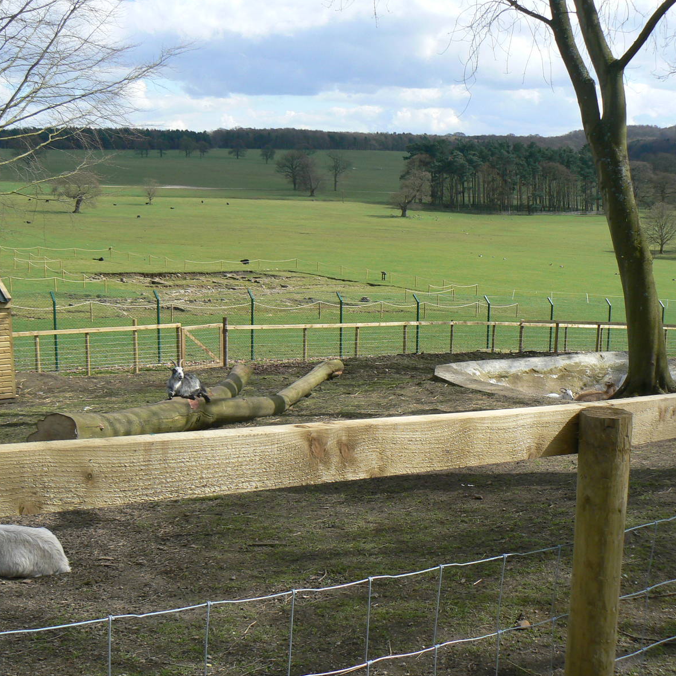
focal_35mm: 43
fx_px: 950
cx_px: 321
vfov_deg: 39.2
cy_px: 339
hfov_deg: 39.2
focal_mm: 6
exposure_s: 1/320
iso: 80
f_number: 5.6
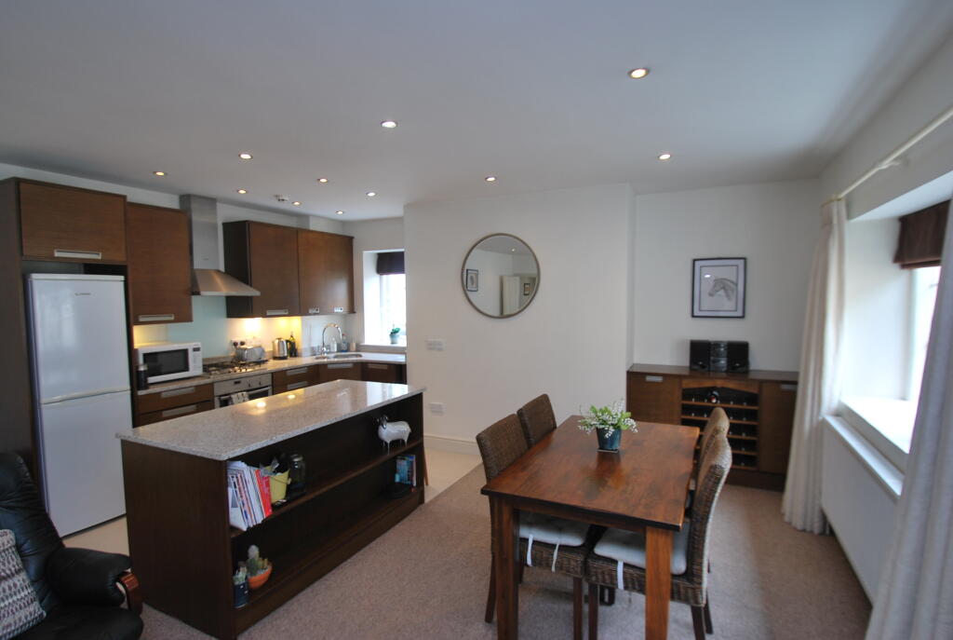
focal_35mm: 18
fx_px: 477
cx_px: 476
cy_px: 320
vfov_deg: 67.6
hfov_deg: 89.9
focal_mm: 12
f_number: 3.8
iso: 100
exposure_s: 1/25
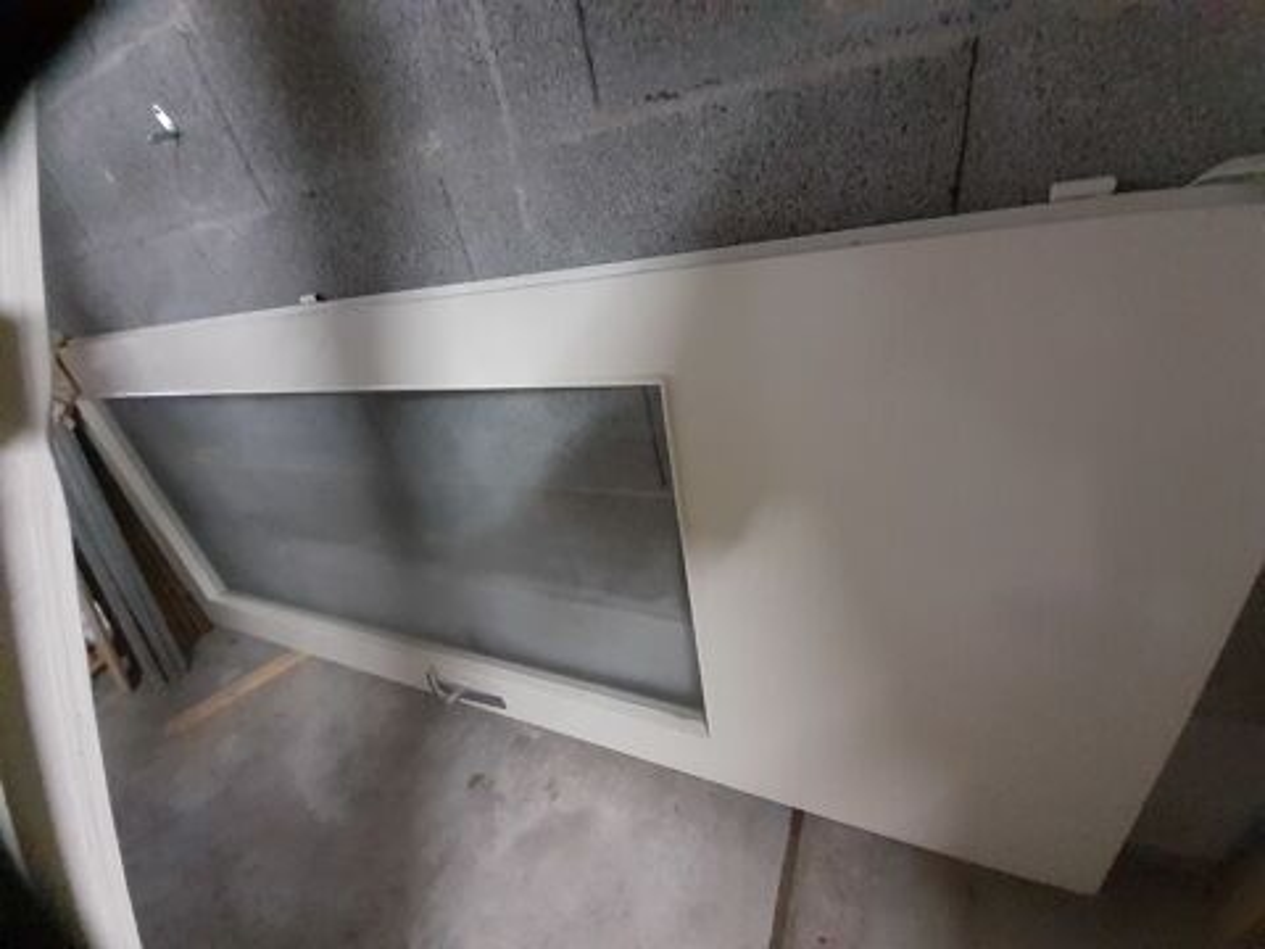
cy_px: 474
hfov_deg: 106.2
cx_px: 632
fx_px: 475
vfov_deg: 89.9
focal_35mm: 13
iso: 640
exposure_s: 1/20
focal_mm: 1.13
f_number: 2.2
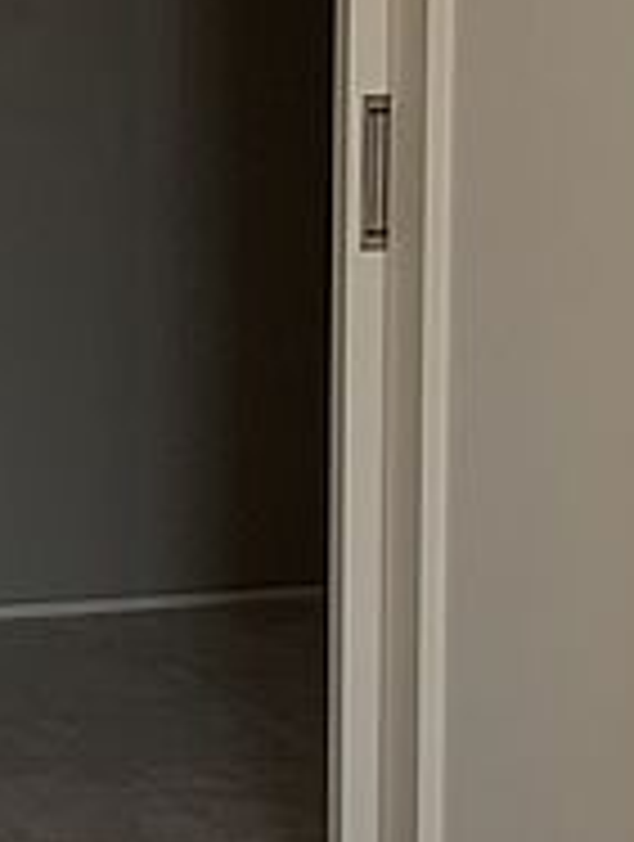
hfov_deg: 10.1
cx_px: -382
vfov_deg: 13.8
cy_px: 180
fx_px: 3456
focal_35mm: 142
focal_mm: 4.25
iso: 25
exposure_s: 1/173
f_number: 1.8
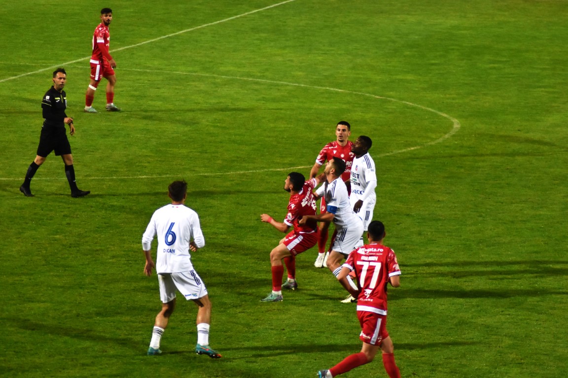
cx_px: 284
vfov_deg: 6.5
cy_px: 189
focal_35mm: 210
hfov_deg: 9.8
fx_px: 3313
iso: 1600
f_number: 4.2
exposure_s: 1/500
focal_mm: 140
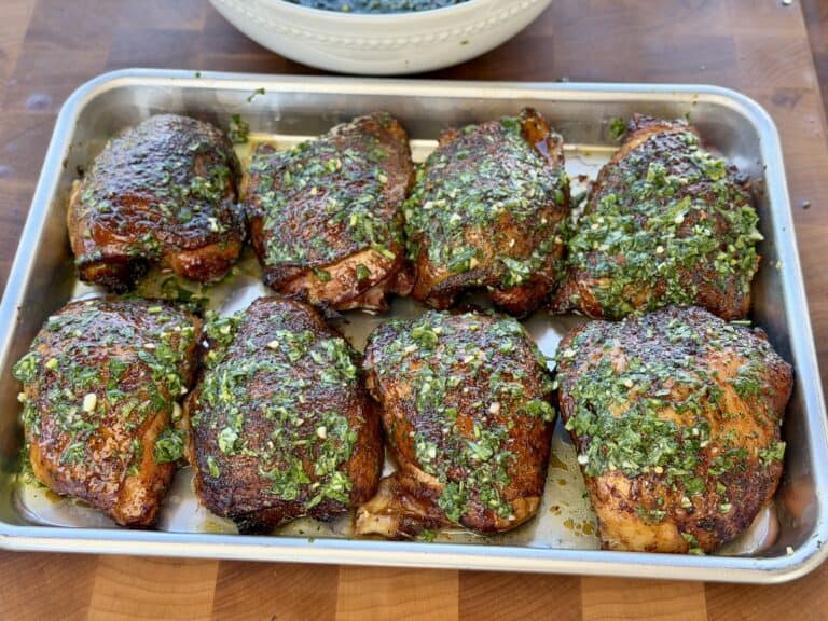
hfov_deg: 39.7
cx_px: 414
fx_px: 1148
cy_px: 310
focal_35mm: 48
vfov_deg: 30.3
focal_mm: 6.76
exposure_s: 1/264
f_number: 1.78
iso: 64
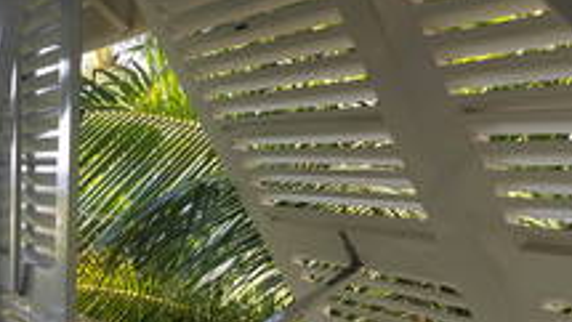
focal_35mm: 51
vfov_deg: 23.3
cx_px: 114
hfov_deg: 39.0
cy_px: 237
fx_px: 774
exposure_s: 1/105
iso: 64
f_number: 1.9
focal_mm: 3.7
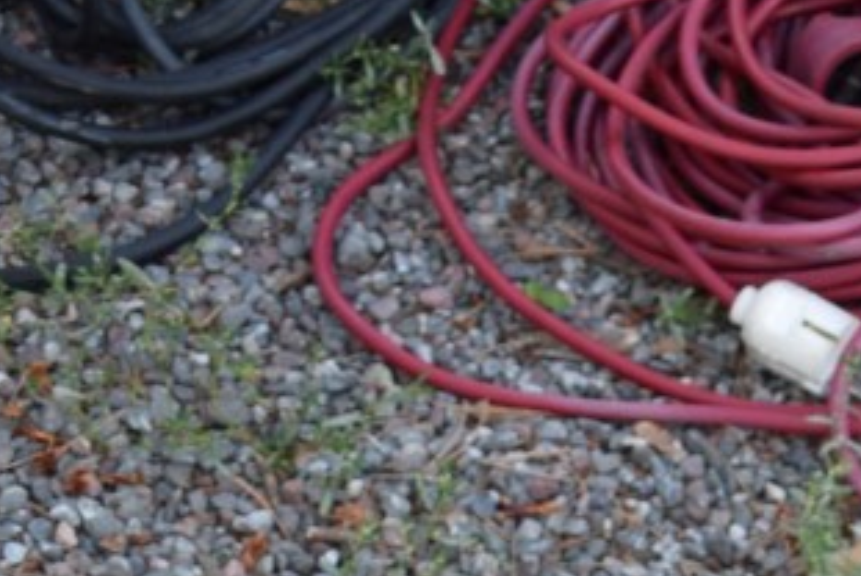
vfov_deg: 8.1
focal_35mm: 156
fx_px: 3734
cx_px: 1676
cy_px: 1371
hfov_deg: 11.9
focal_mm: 20
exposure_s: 1/80
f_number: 4.5
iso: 400
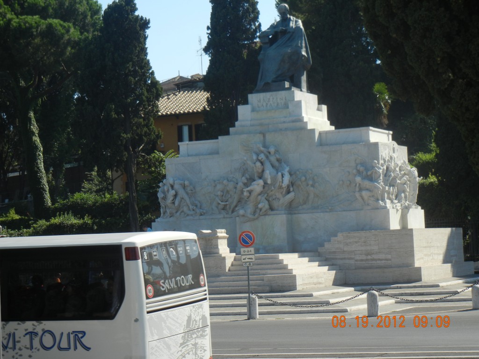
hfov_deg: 19.3
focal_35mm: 102
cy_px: 180
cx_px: 240
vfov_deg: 14.5
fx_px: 1411
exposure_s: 1/666
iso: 160
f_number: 4.5
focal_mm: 18.3
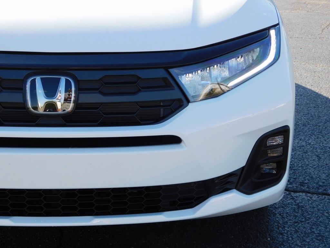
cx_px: 165
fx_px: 629
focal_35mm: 66
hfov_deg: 29.4
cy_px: 124
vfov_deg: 22.3
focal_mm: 11.7
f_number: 4.2
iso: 125
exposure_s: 1/320
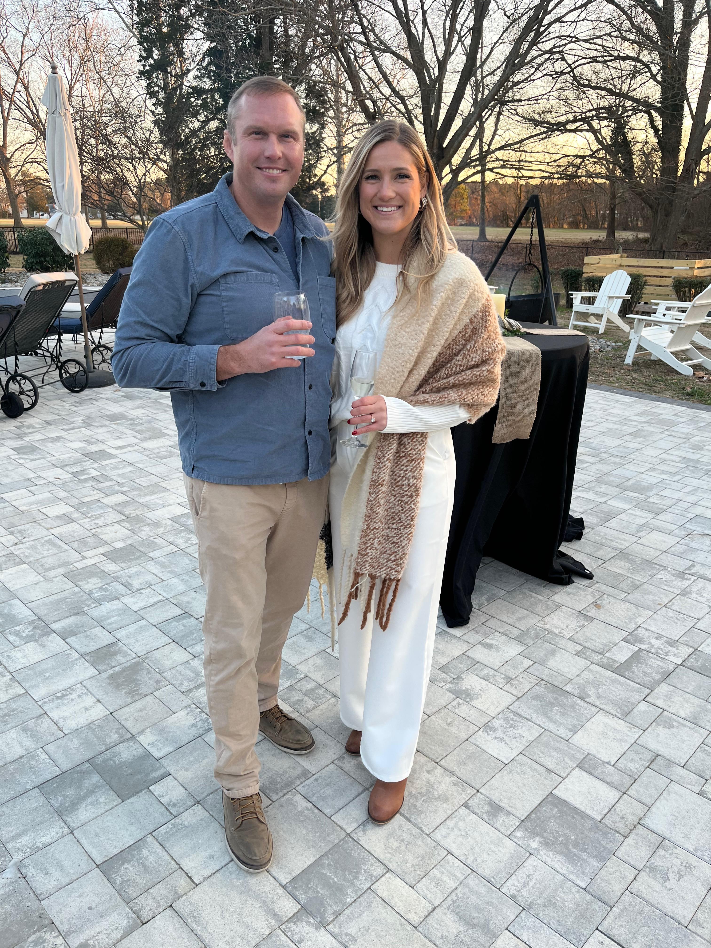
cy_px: 474
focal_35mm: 26
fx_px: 712
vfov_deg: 67.3
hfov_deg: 53.1
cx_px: 356
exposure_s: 1/122
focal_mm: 5.1
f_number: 1.6
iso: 40
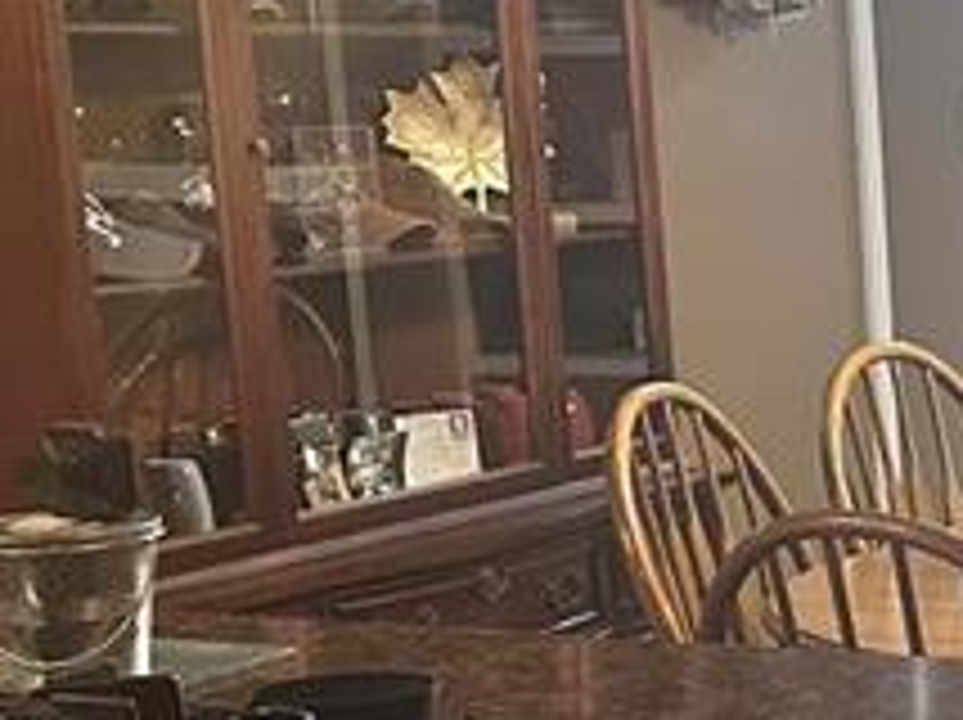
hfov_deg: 15.0
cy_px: 756
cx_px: 1692
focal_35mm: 115
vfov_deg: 12.7
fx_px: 3196
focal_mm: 6.86
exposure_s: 1/60
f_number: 1.78
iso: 800
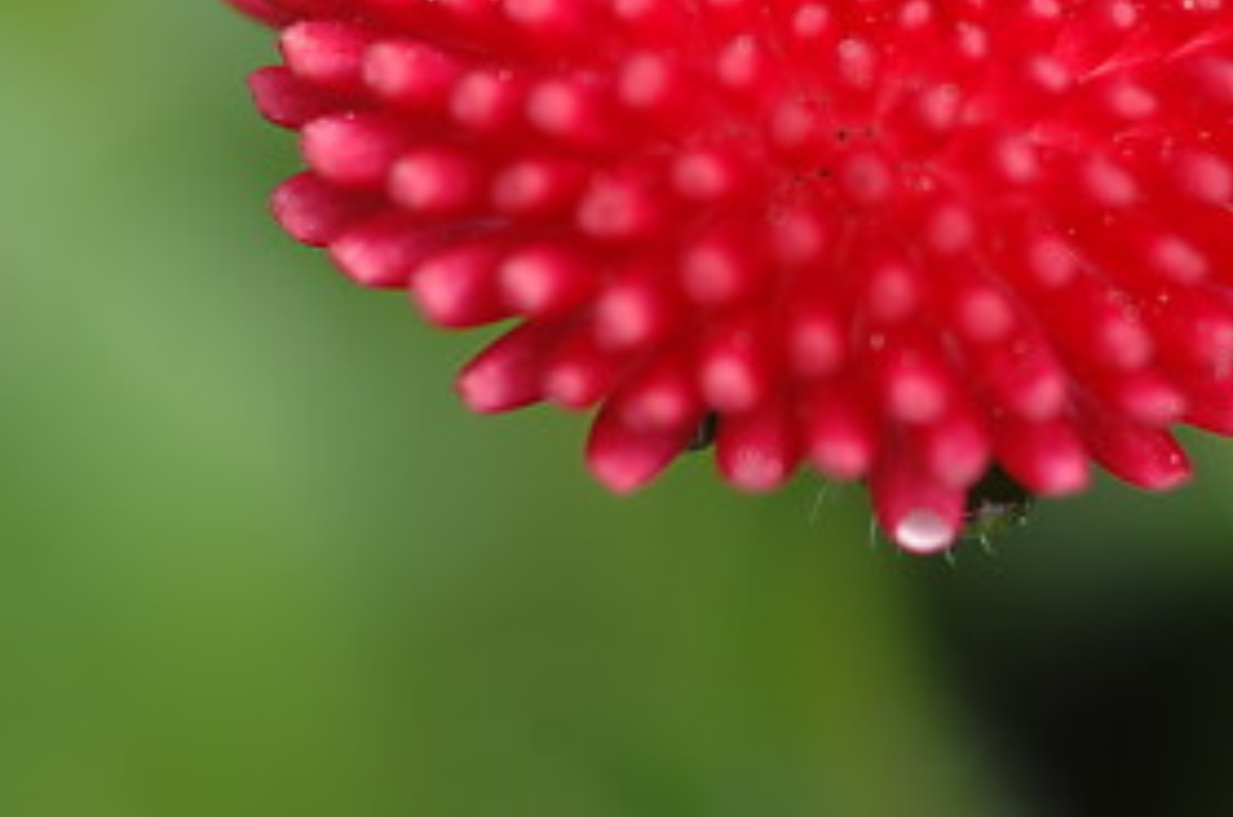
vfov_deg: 4.0
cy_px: -24
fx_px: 11593
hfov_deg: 6.1
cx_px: 919
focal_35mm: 339
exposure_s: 1/60
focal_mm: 105
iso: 100
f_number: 6.3
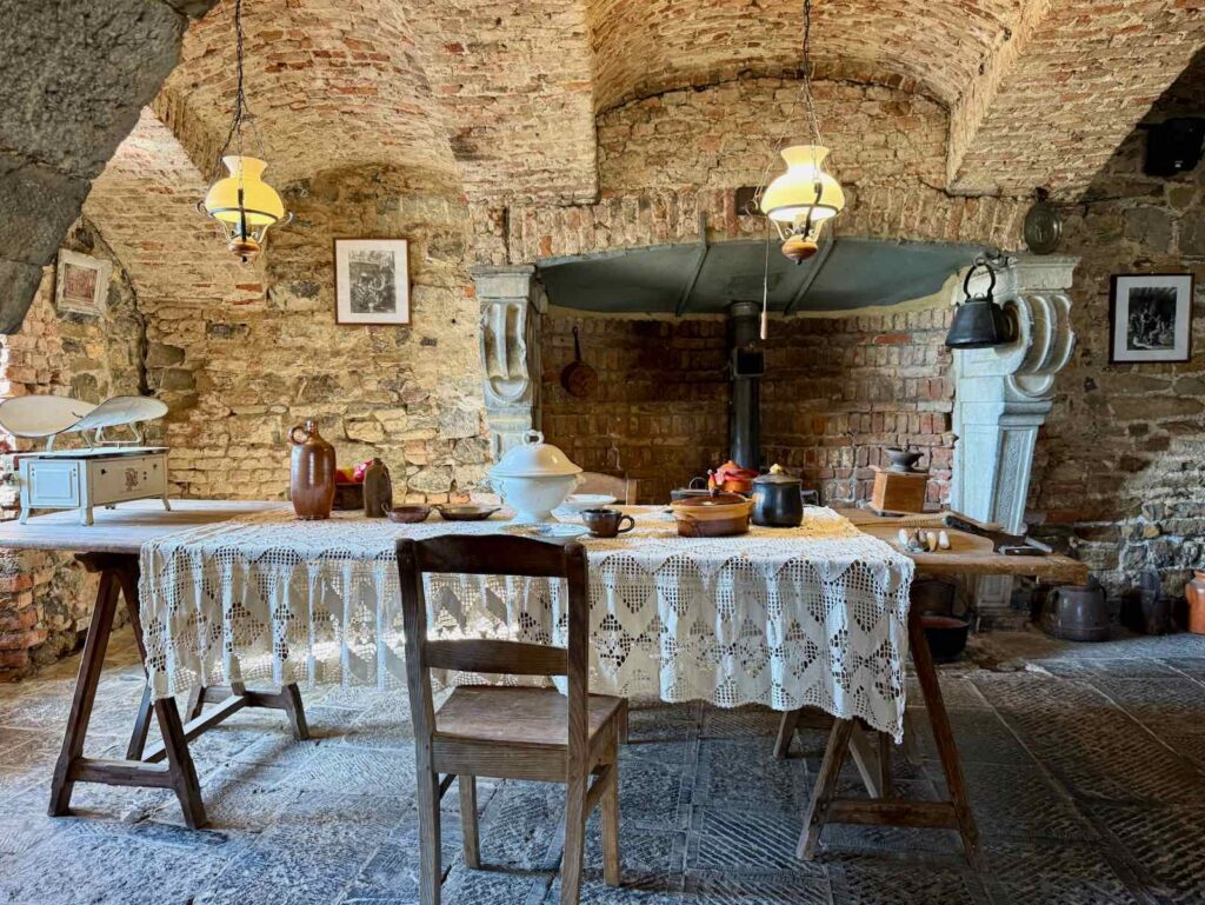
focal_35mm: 24
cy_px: 452
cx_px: 602
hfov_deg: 71.6
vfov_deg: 56.9
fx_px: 836
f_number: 1.78
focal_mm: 6.76
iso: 250
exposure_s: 1/50
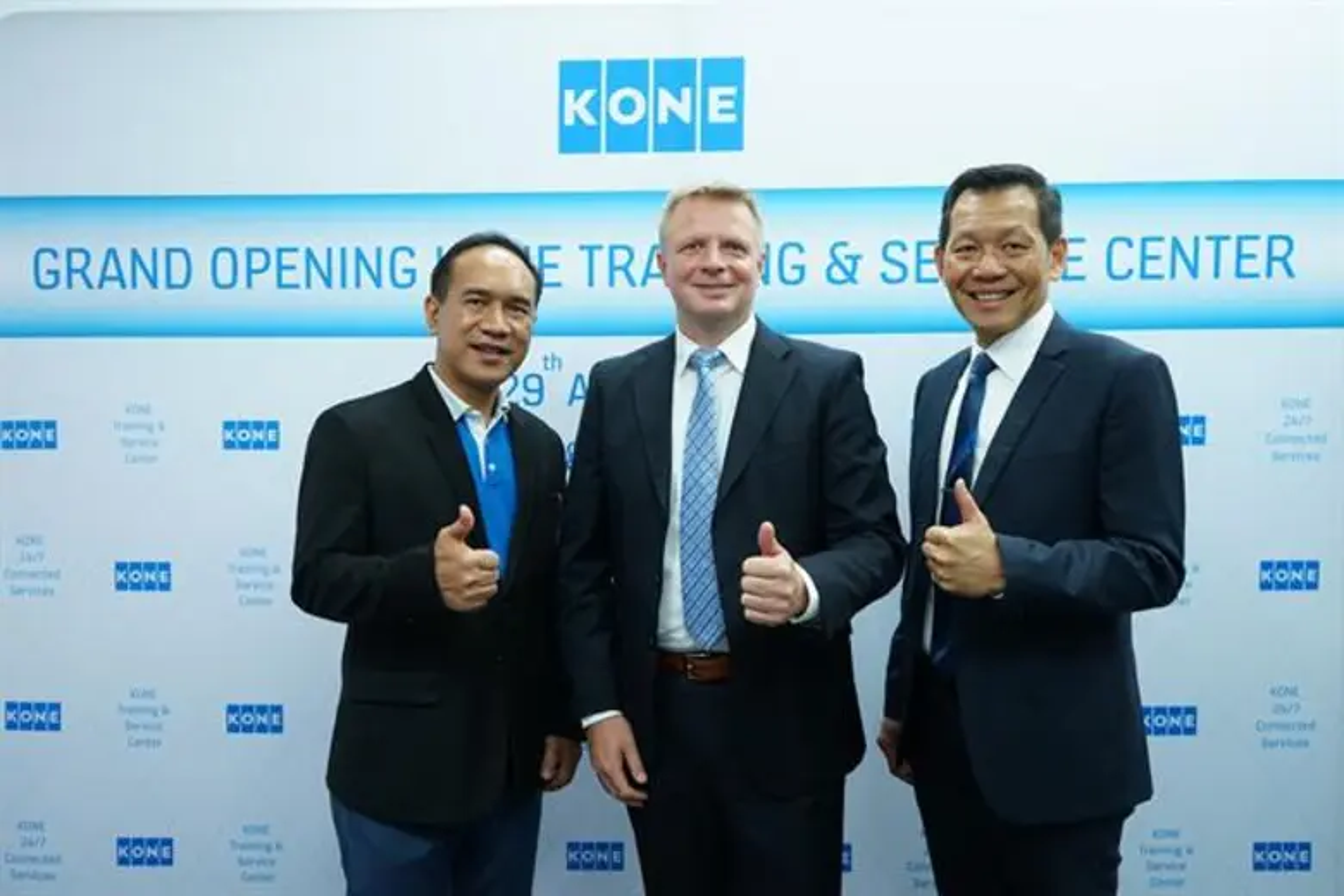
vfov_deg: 46.4
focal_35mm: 28
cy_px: 448
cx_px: 672
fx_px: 1045
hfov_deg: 65.5
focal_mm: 28
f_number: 3.5
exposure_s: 1/80
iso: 640
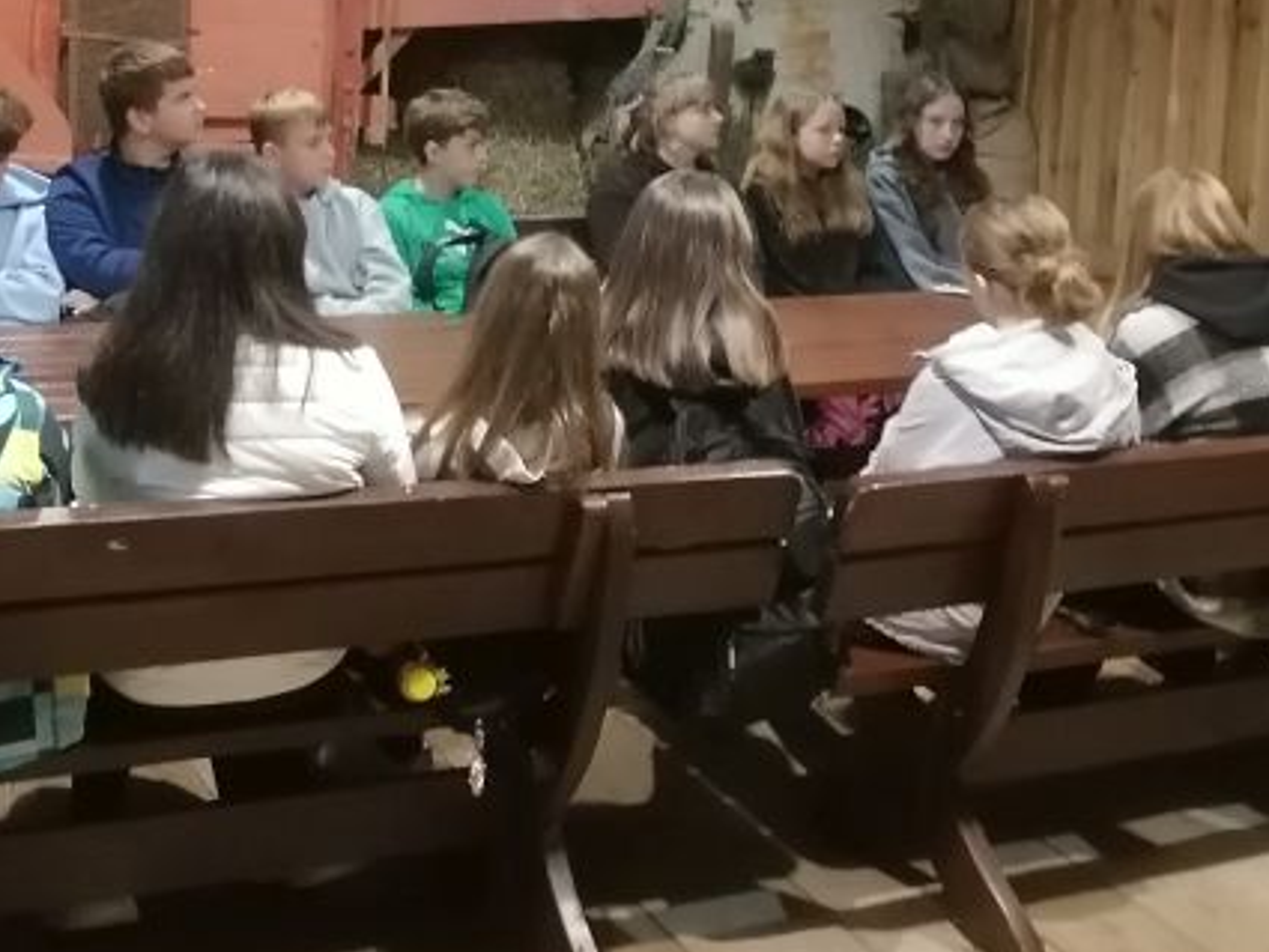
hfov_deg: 34.7
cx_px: 478
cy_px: 76
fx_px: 2017
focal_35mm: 55
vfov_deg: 25.6
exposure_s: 1/20
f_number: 1.8
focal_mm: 5.4
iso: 1250
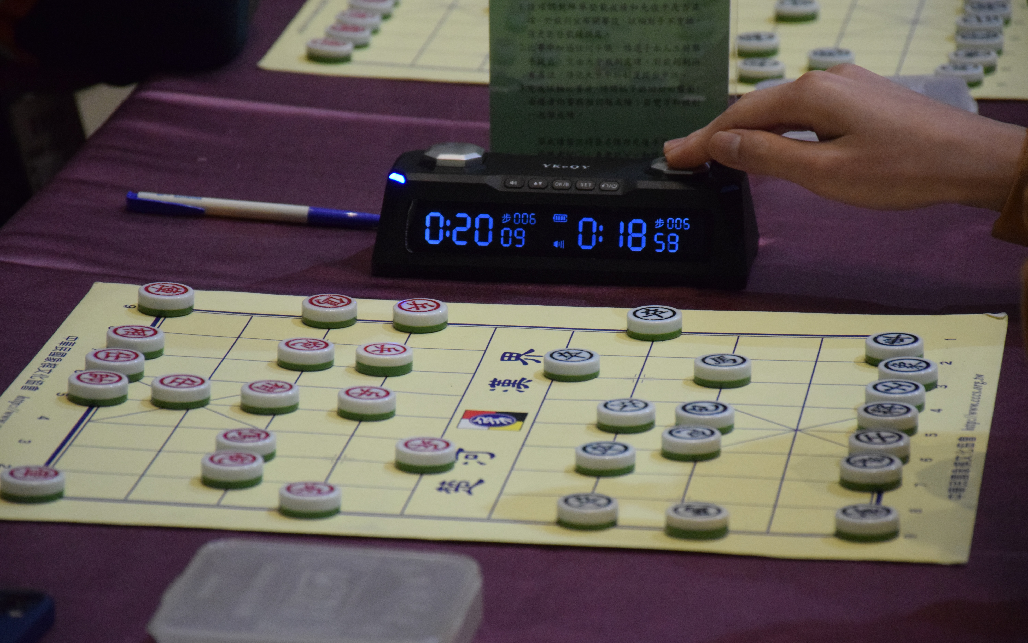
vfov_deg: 6.6
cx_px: 515
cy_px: 322
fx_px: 5575
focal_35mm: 199
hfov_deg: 10.5
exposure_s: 1/125
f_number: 5.6
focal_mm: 130
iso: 4000
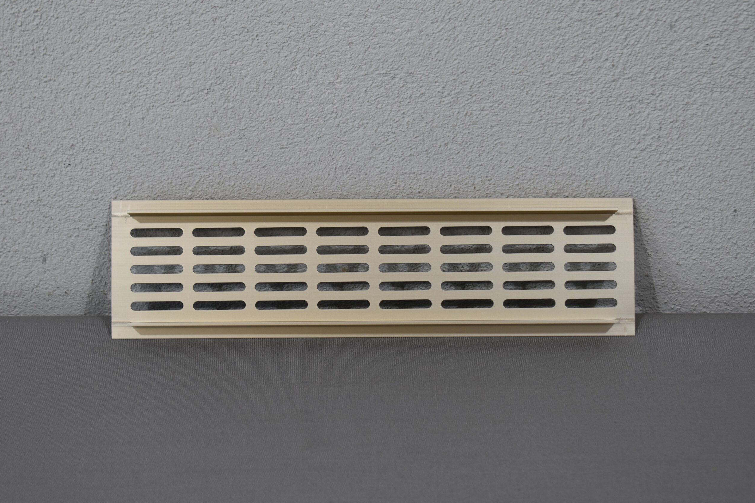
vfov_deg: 16.4
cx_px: 376
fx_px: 1751
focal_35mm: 84
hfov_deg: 24.3
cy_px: 253
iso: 280
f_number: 5.6
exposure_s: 1/125
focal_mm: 55
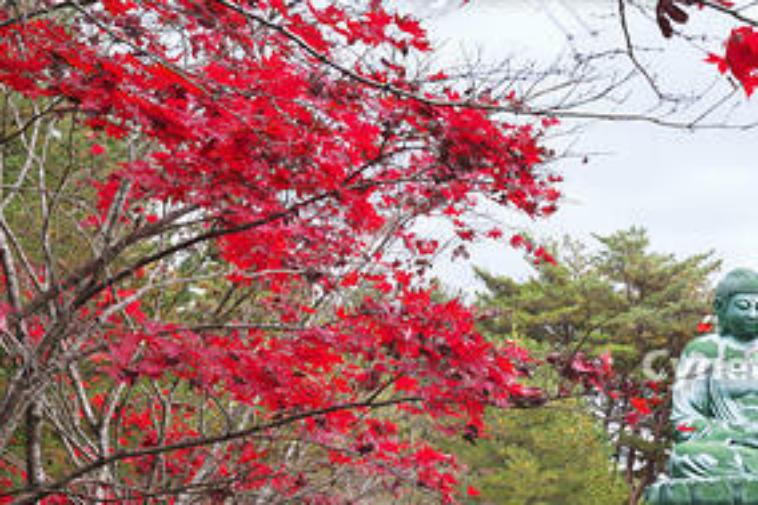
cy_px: 358
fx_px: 1557
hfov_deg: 25.7
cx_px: 790
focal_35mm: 74
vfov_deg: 18.3
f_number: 10
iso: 125
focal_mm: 35
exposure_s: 1/15
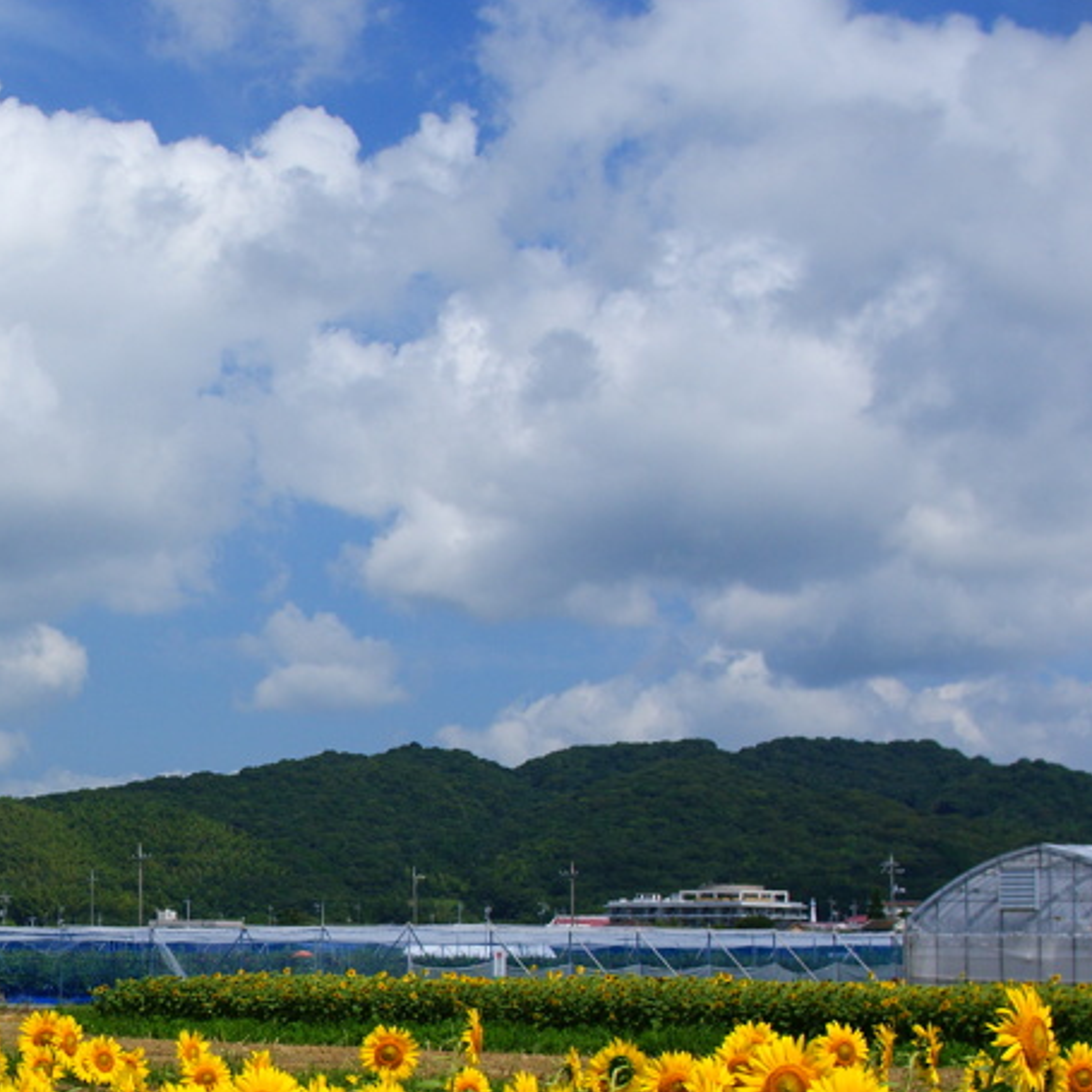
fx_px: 3069
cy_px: 762
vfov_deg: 20.1
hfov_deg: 19.3
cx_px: -106
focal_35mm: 86
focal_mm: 30
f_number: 5
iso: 200
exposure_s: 1/800
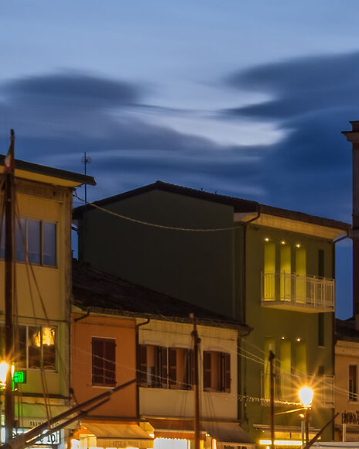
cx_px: 414
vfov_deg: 9.6
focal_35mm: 198
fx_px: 2630
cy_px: 535
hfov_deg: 7.7
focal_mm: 34.3
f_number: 20
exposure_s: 28
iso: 80
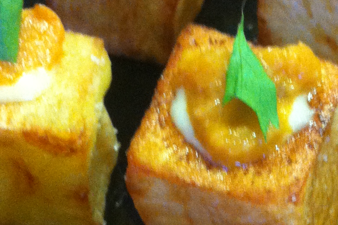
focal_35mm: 121
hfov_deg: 16.6
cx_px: 337
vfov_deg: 11.3
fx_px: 1136
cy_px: 182
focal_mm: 3.85
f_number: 2.8
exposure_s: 1/17
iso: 320
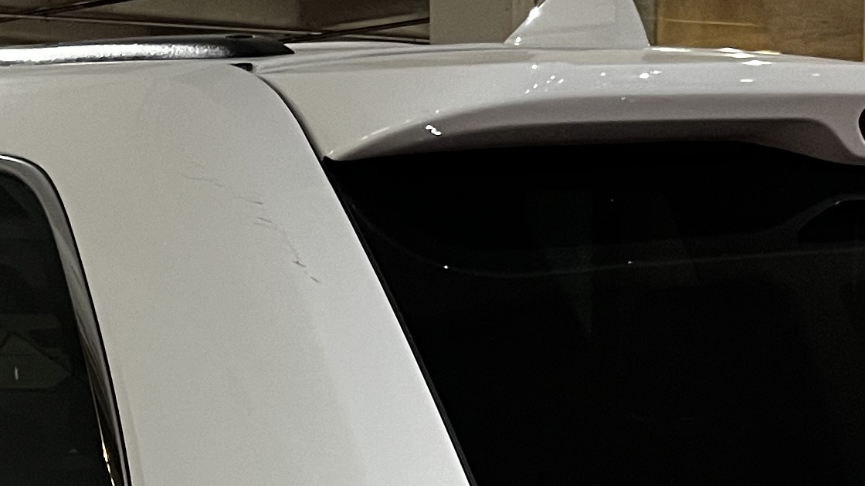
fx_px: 2340
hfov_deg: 20.9
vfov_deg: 11.5
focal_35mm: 102
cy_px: 677
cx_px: 402
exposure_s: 1/60
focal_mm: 5.1
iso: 320
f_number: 1.6
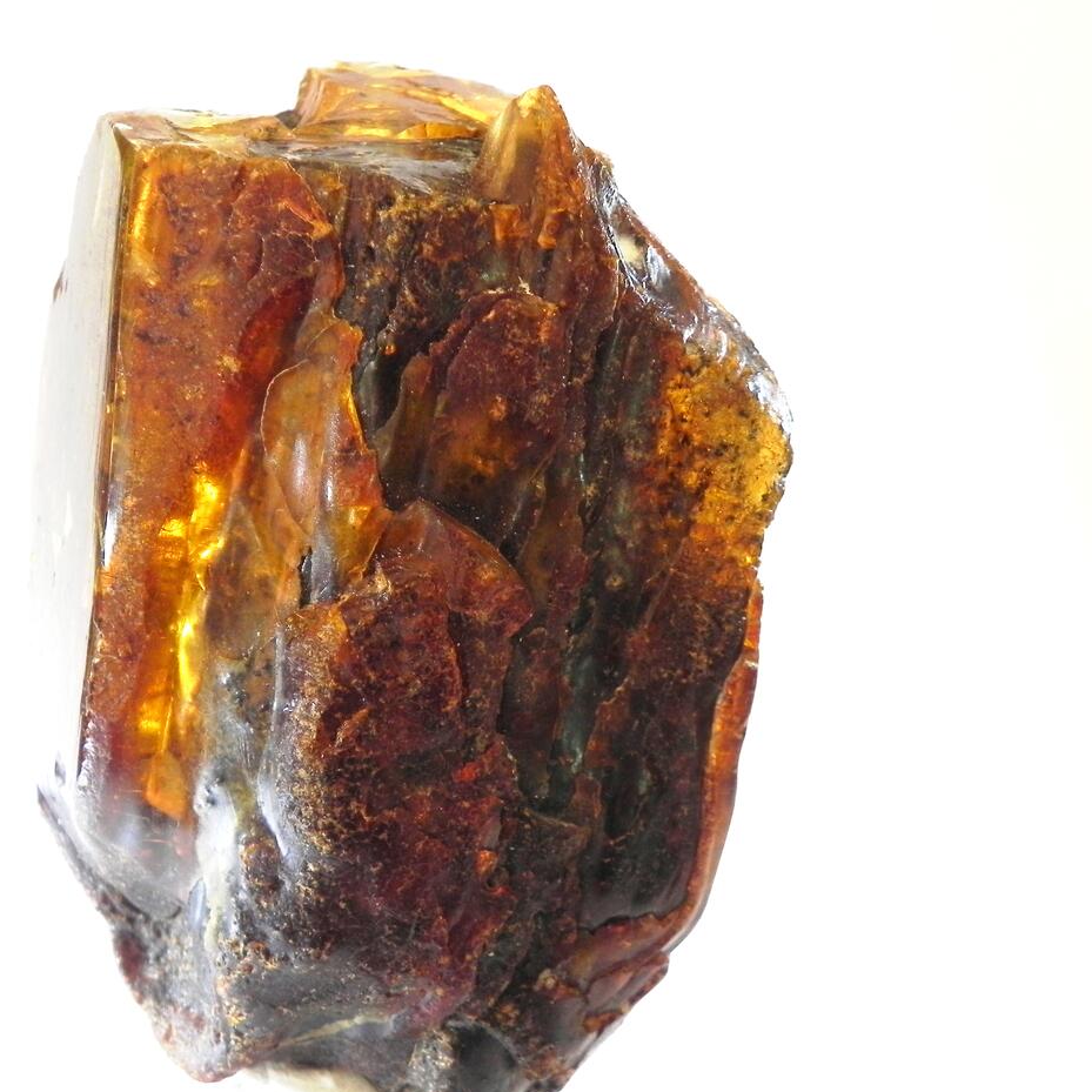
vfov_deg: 38.3
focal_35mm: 44
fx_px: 1570
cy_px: 549
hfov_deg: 37.9
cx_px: 369
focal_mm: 6.6
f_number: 3.2
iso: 160
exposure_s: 1/52.6
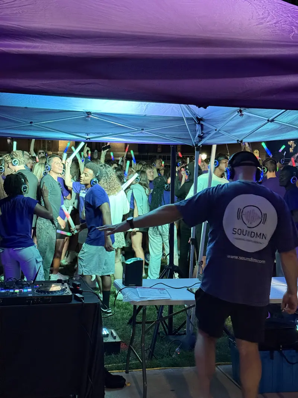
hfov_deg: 30.3
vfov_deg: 39.7
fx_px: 551
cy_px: 199
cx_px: 149
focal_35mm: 48
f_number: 1.78
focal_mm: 6.76
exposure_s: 1/40
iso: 500
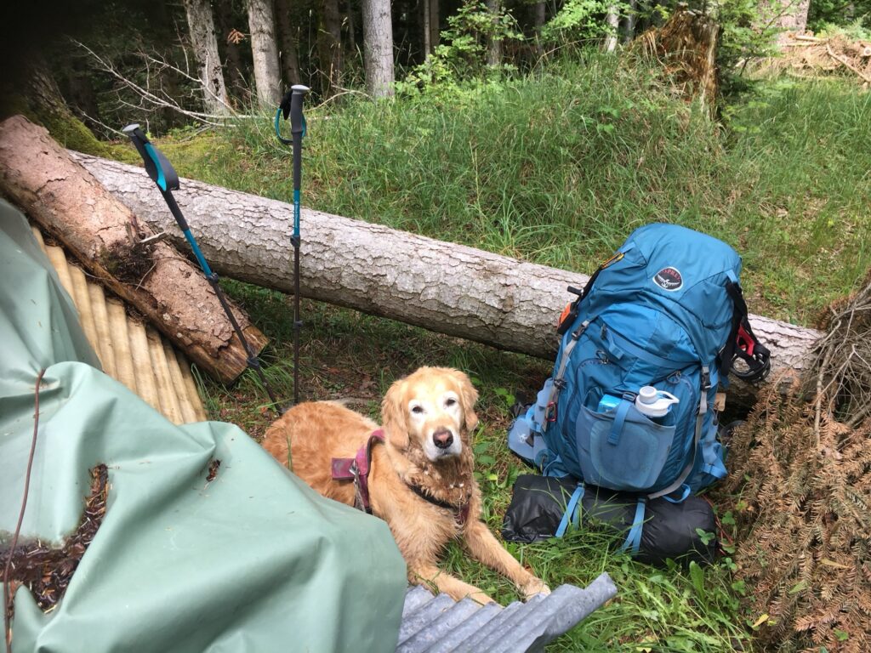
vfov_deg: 48.2
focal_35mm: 29
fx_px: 730
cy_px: 326
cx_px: 436
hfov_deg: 61.7
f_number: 2.2
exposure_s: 1/185
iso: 25
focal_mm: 4.15
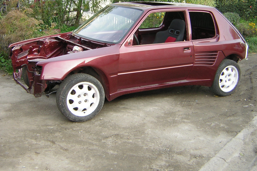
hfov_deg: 40.3
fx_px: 350
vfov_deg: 27.5
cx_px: 129
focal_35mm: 49
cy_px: 79
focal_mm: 6.1
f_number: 2.9
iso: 50
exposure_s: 1/102
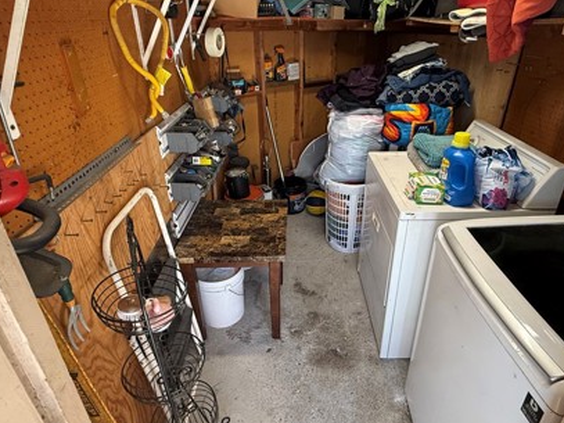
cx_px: 295
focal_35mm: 22
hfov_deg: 76.4
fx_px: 358
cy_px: 200
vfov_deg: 61.0
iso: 250
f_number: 2.2
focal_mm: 2.22
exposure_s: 1/120
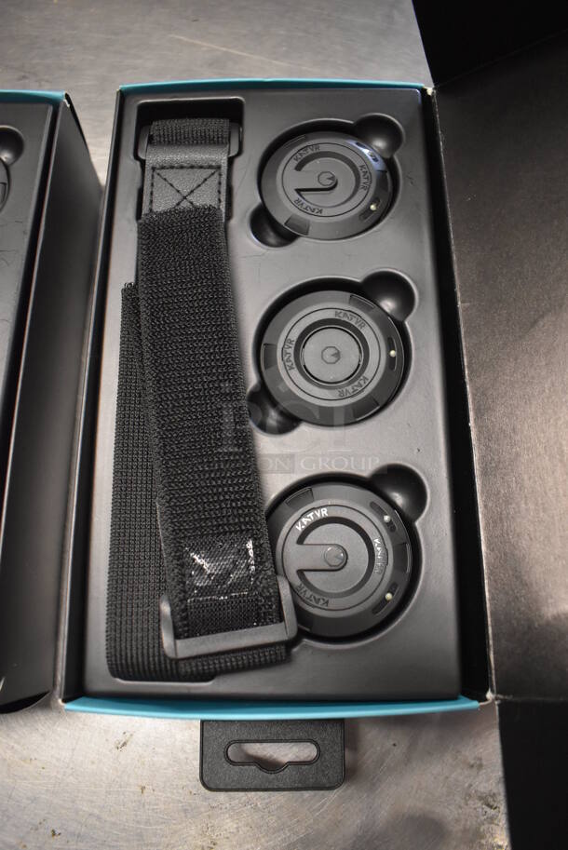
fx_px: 638
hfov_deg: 48.0
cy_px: 425
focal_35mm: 27
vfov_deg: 67.3
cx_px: 284
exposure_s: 1/60
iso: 2800
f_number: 4
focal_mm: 18
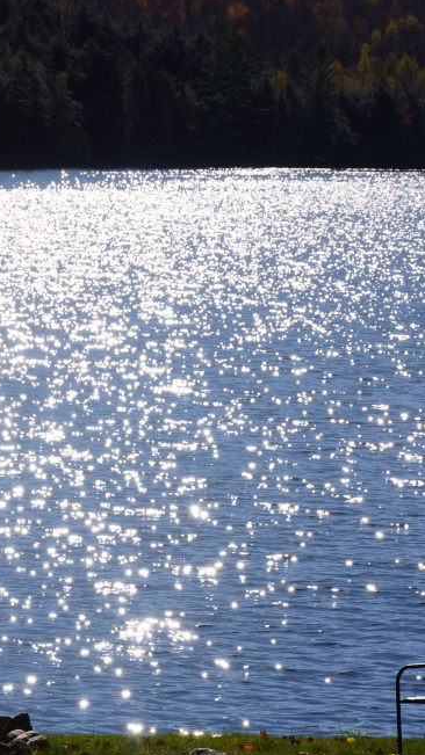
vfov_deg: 11.2
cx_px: 153
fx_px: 3868
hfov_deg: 6.3
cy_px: 383
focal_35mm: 193
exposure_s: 1/160
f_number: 10
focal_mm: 80
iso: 100
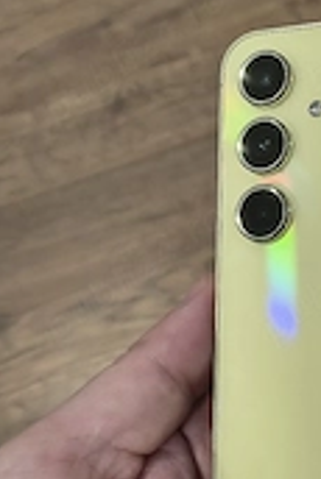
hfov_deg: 21.4
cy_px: 306
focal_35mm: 58
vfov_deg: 34.2
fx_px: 774
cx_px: 408
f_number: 1.8
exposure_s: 1/100
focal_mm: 5.56
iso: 690
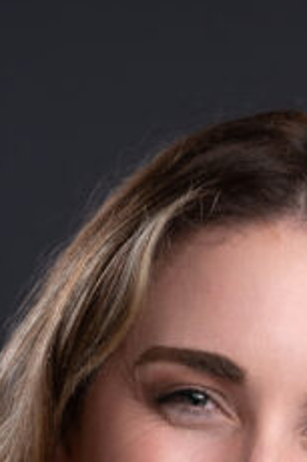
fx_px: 7430
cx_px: 235
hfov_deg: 2.4
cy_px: 928
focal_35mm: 580
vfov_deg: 3.5
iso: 400
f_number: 3.5
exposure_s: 1/200
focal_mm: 130
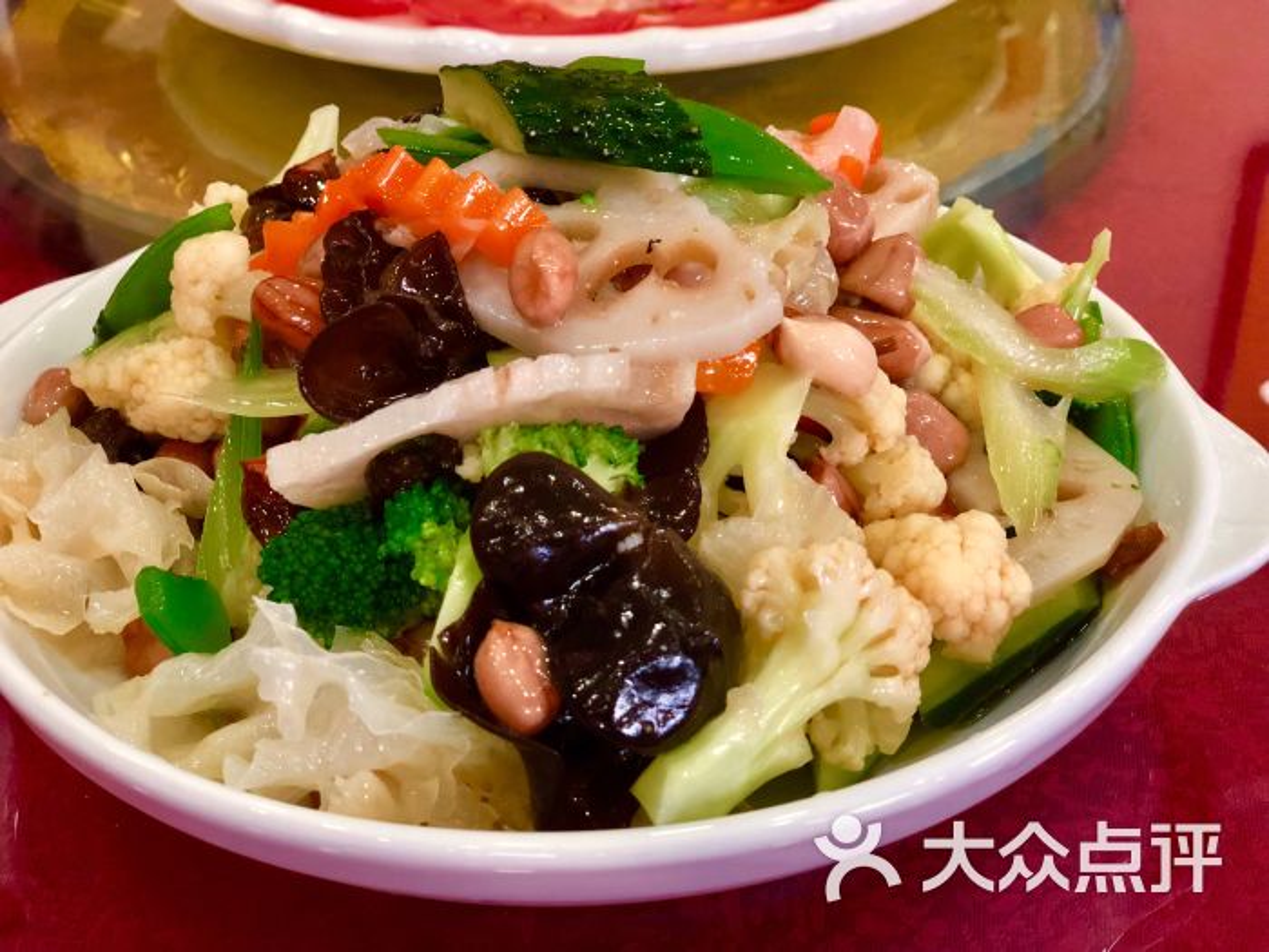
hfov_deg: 36.8
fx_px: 1906
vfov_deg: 28.0
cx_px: 634
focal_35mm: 52
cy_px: 476
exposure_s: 1/33
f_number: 2.4
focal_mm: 6
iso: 100
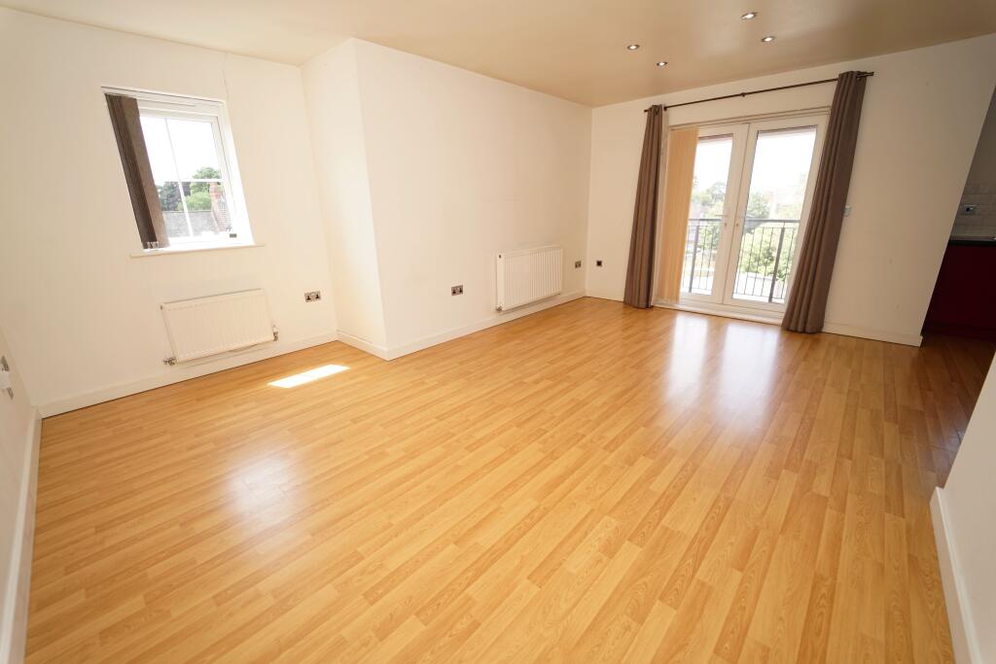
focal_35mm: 14
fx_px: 387
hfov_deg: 104.2
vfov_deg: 81.2
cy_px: 332
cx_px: 498
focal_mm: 14
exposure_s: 1/100
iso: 100
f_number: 2.8
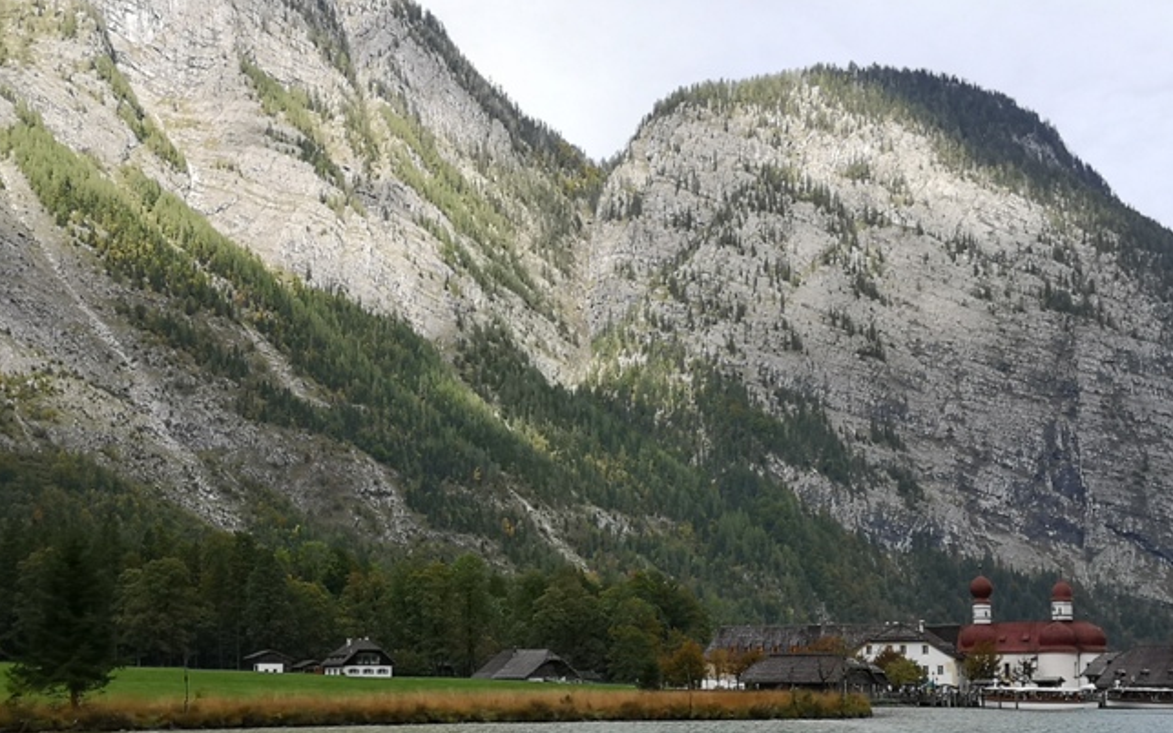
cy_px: 511
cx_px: 520
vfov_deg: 22.2
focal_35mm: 58
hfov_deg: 35.1
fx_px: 1854
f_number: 1.8
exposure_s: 1/881
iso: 50
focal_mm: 3.95
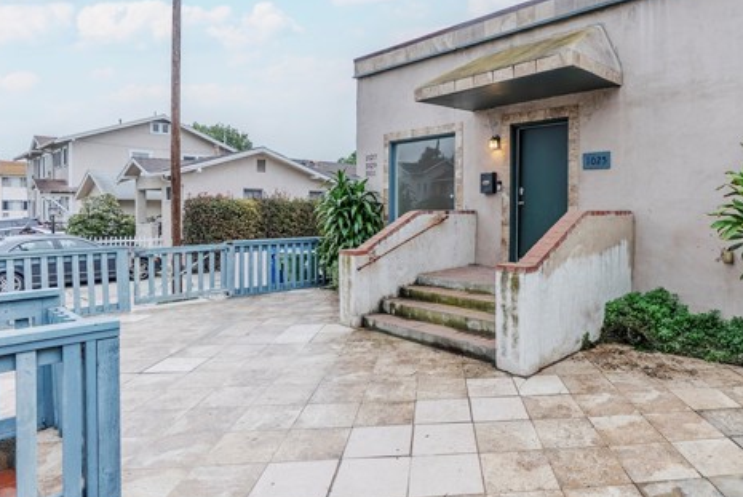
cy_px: 194
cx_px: 492
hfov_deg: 76.2
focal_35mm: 22
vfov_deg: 56.8
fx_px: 454
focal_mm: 16
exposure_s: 1/200
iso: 160
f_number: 4
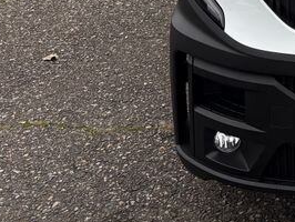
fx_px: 853
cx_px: 497
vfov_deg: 13.2
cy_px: -190
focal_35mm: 100
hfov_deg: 16.9
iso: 50
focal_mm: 5.96
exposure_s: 1/355
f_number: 1.6
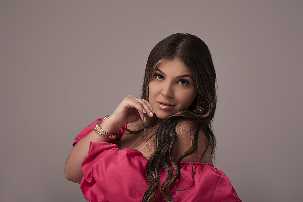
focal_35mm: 110
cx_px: 152
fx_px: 926
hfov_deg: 18.6
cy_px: 101
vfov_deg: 12.5
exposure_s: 1/160
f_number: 18
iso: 500
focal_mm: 110
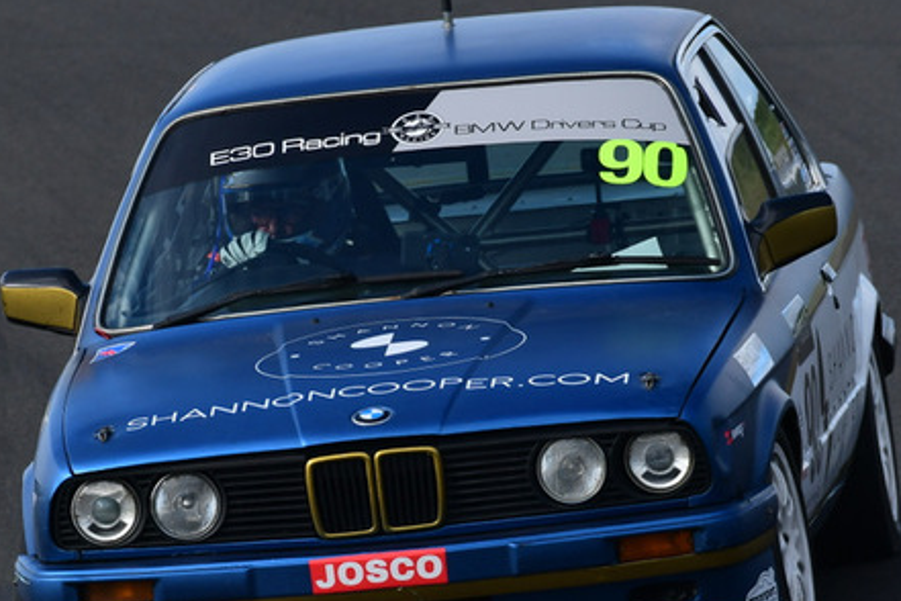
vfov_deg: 1.3
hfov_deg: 1.9
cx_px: 335
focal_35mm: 1089
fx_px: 27253
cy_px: 323
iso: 400
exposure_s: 1/640
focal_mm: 400
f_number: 9
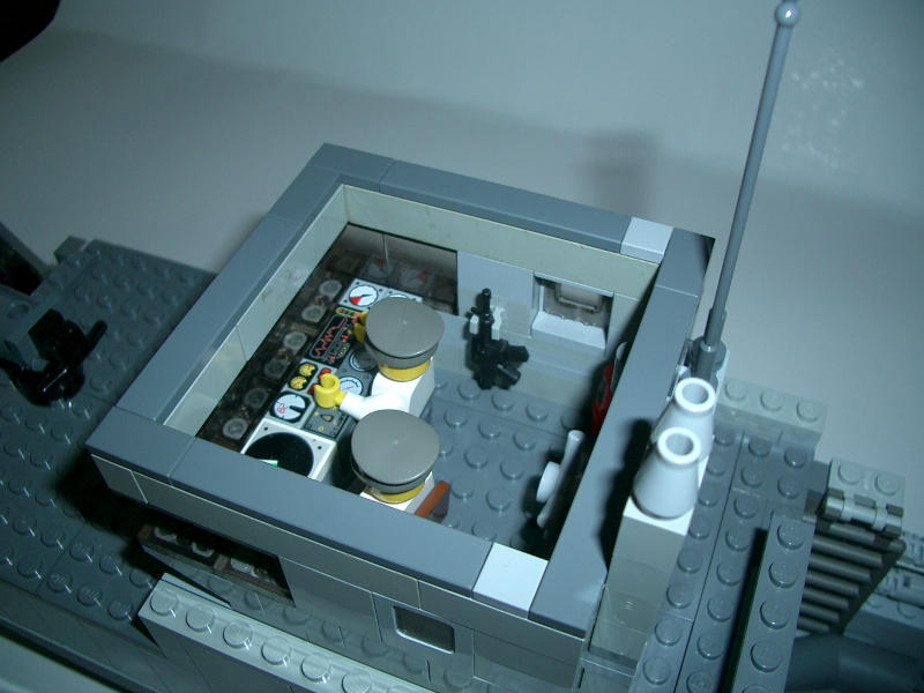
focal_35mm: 35
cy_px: 346
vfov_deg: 40.7
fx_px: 934
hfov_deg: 52.6
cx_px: 462
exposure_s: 1/40
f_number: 2.6
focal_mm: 5.8
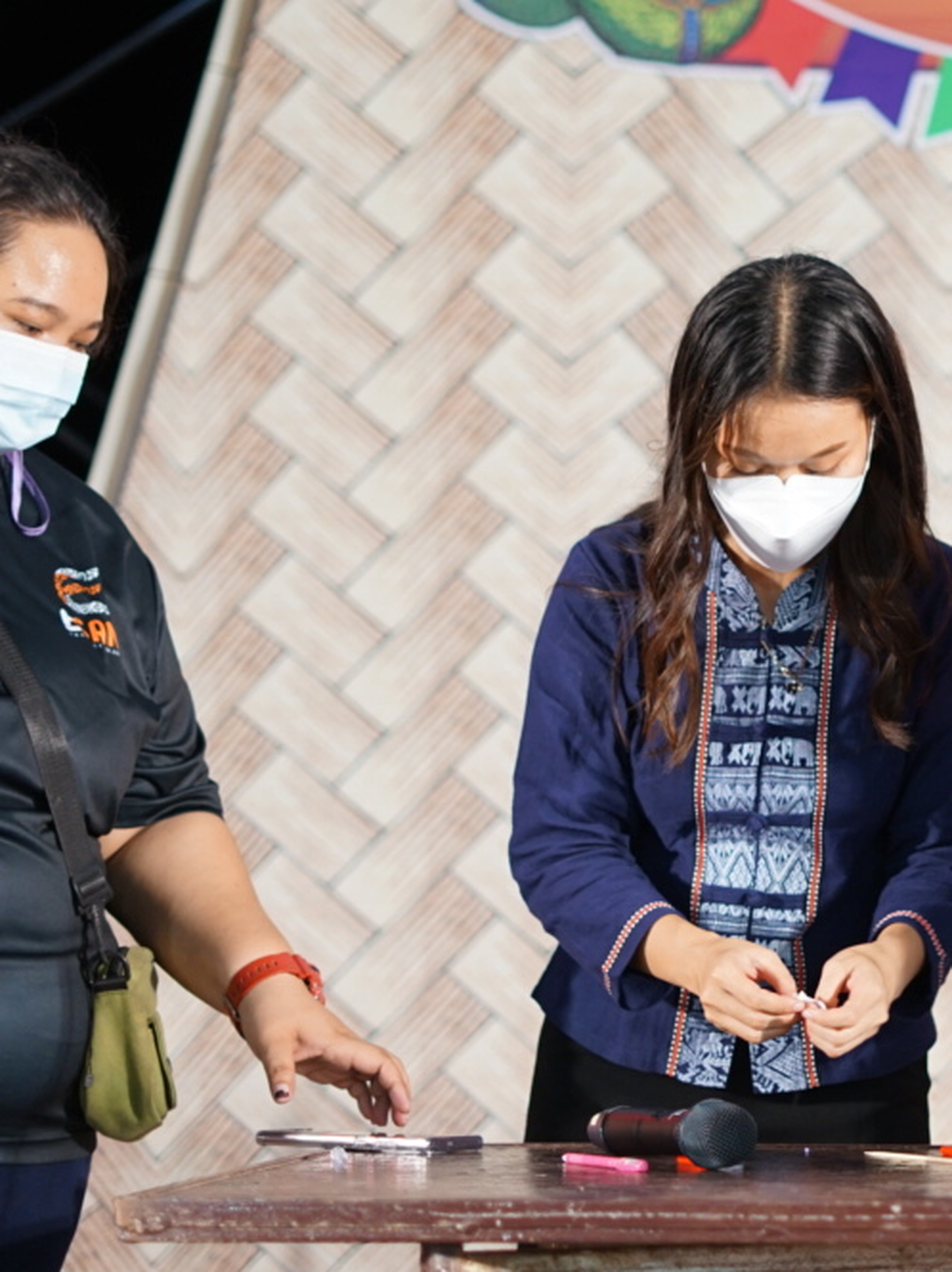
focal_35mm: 117
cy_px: 369
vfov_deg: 16.8
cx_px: 1178
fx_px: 4294
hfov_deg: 12.3
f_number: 2
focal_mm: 50
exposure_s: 1/125
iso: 400
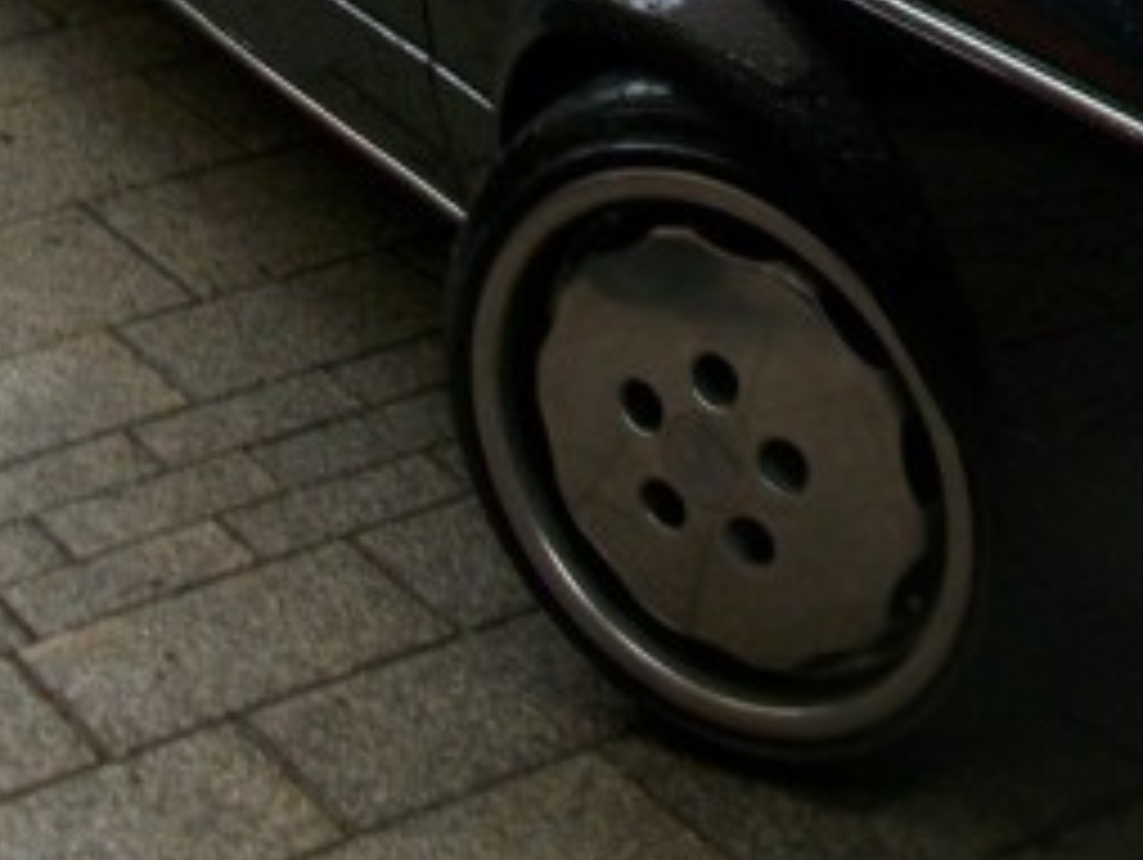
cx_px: 1044
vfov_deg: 13.2
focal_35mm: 107
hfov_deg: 18.1
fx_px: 3536
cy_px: -338
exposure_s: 1/77
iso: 80
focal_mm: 5.7
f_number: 2.9
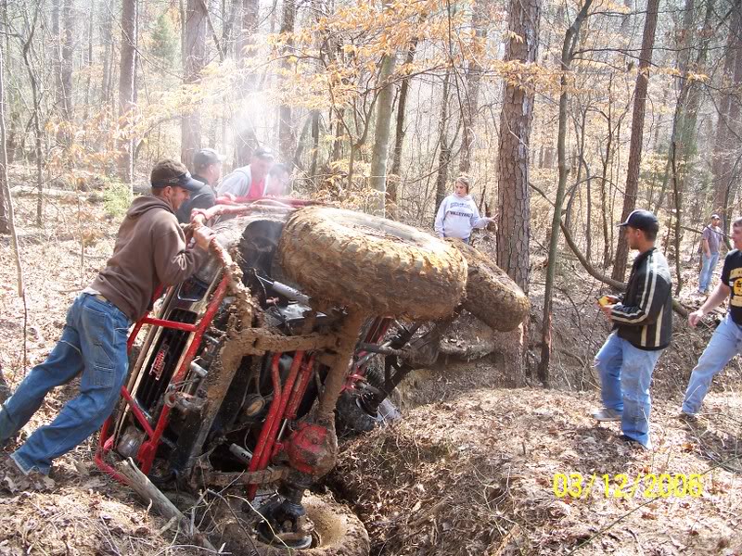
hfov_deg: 50.1
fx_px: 793
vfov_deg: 38.7
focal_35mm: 37
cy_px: 278
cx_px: 371
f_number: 2.8
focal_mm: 7.8
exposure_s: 1/60
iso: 64
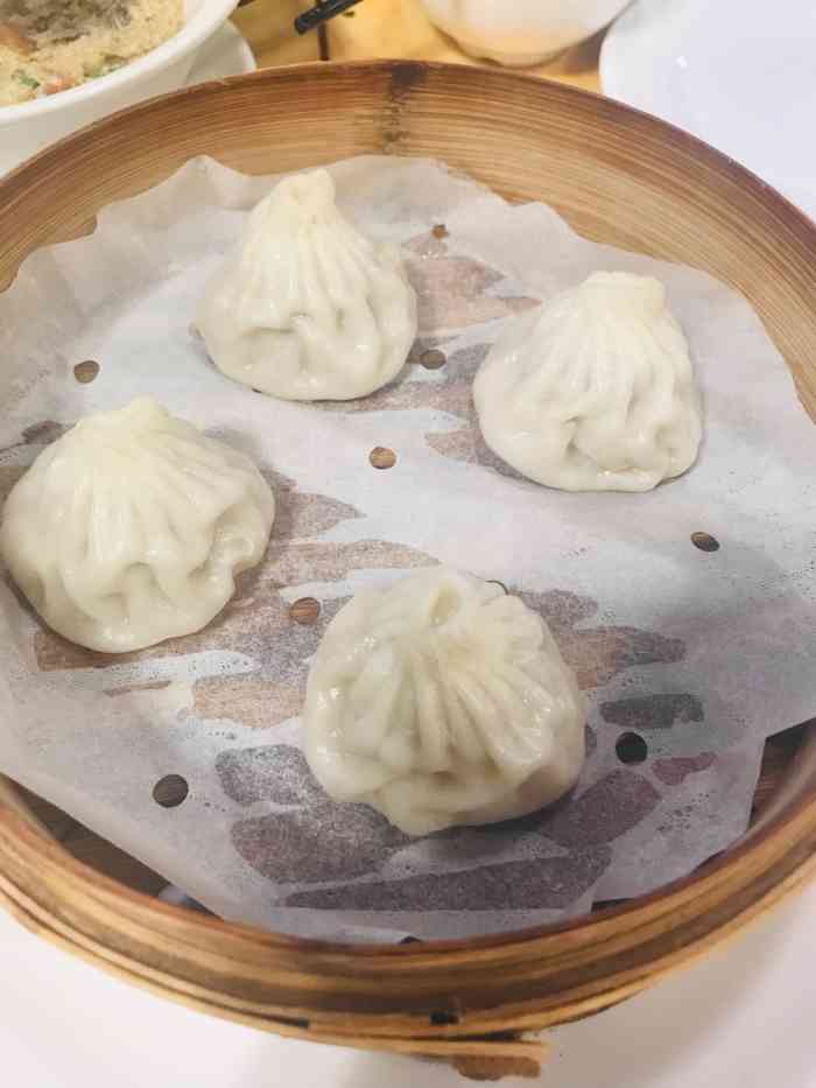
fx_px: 880
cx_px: 408
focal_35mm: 28
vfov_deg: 63.4
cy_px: 544
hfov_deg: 49.8
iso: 40
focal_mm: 3.99
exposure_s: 1/17
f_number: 1.8
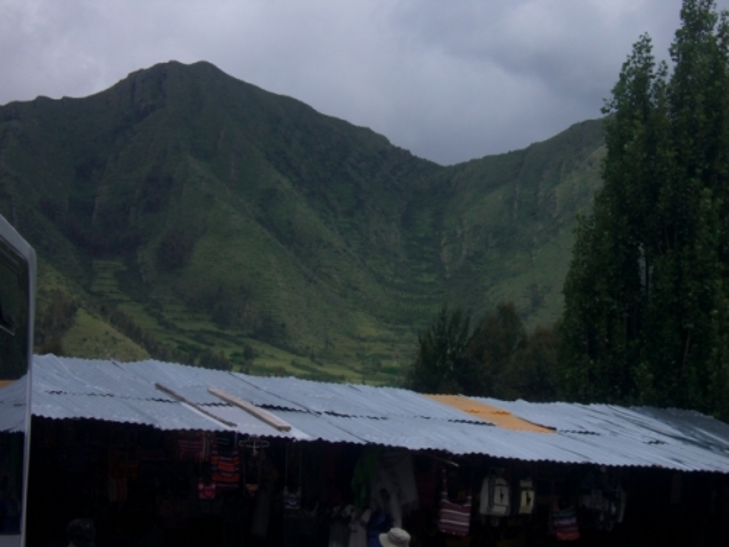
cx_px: 364
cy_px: 274
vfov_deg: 13.0
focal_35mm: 114
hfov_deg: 17.3
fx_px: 2401
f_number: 10.8
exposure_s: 1/160
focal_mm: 23.7
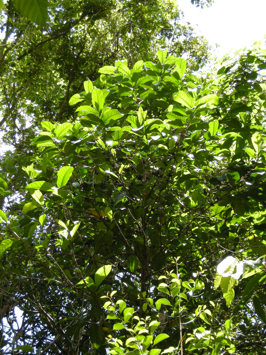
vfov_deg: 26.3
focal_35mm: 74
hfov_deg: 19.9
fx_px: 758
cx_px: 133
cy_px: 178
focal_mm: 15.7
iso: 64
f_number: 3.9
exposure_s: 1/73.5
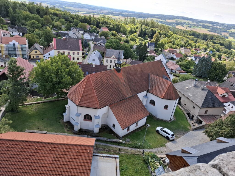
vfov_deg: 58.9
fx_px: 156
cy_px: 88
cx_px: 118
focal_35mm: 23
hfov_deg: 73.9
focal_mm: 5.54
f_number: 1.8
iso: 50
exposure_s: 1/470
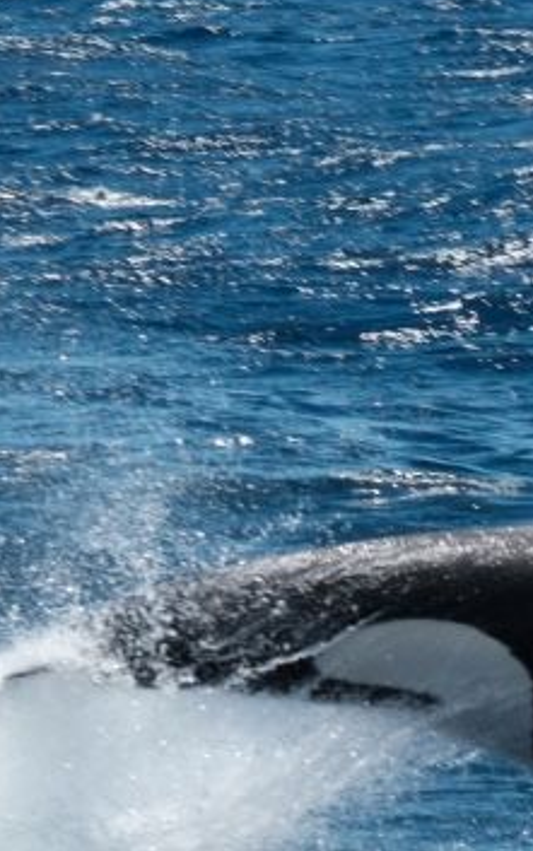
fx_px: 12048
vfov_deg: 4.0
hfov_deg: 2.5
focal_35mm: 519
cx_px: 494
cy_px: 609
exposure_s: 1/1000
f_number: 6.4
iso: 250
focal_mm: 150
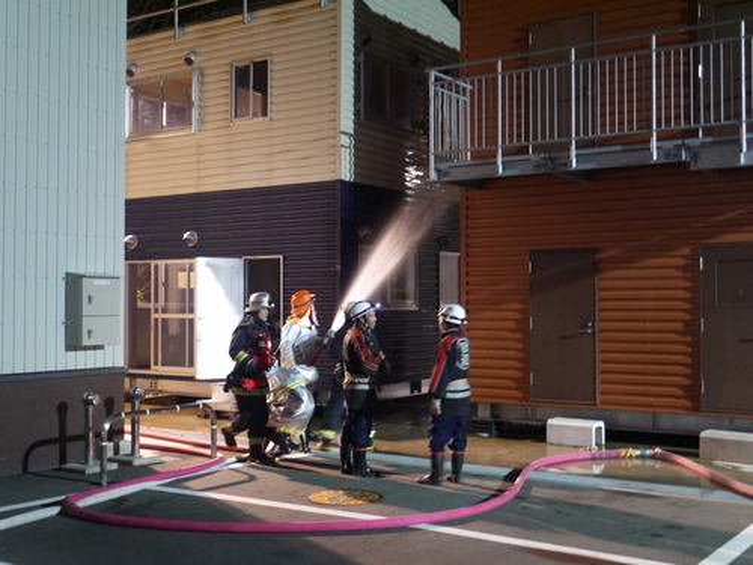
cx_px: 376
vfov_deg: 32.9
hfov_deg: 42.9
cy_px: 282
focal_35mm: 44
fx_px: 957
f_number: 4.7
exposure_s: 1/20
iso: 1600
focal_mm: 22
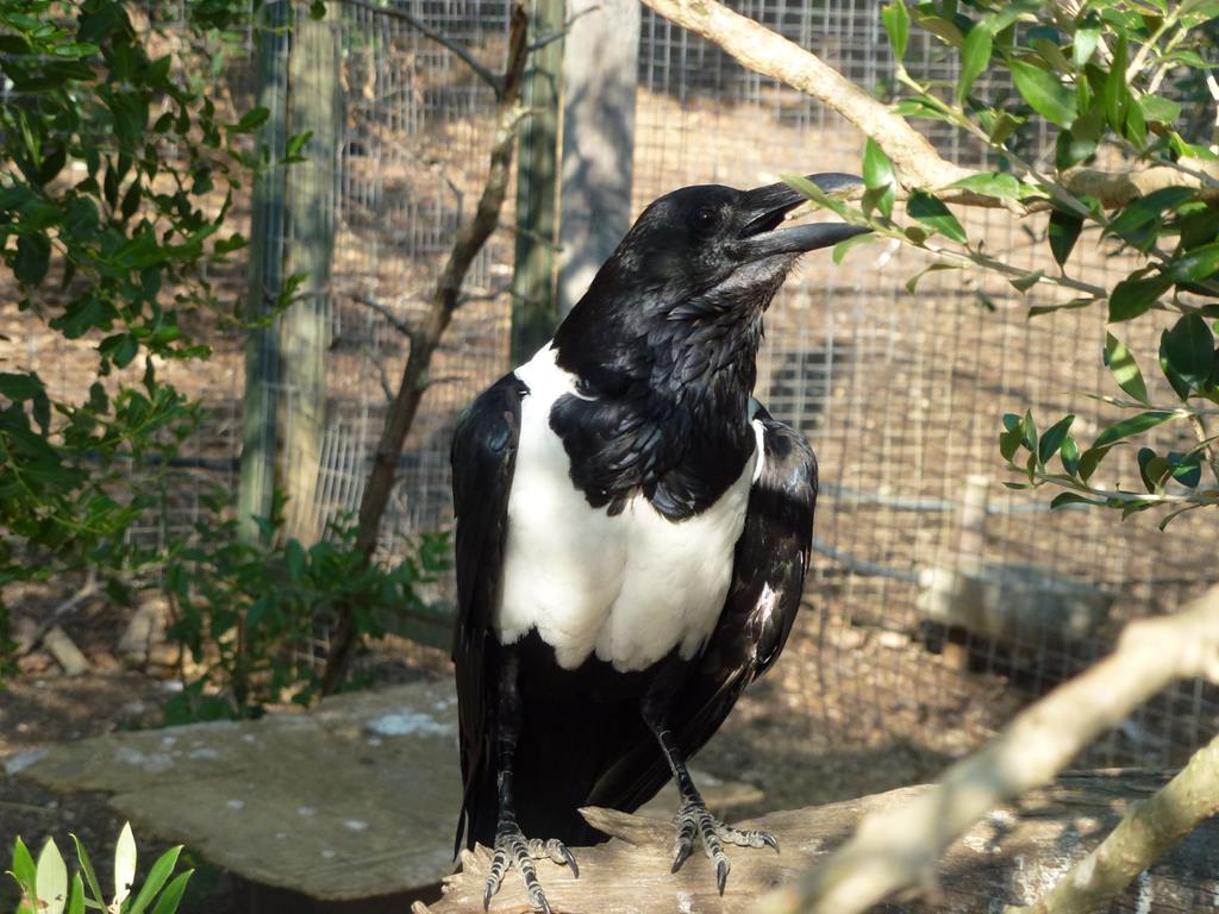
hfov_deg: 15.1
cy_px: 457
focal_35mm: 131
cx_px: 610
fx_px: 4613
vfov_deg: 11.3
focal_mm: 23.4
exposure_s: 1/200
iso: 200
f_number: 5.2
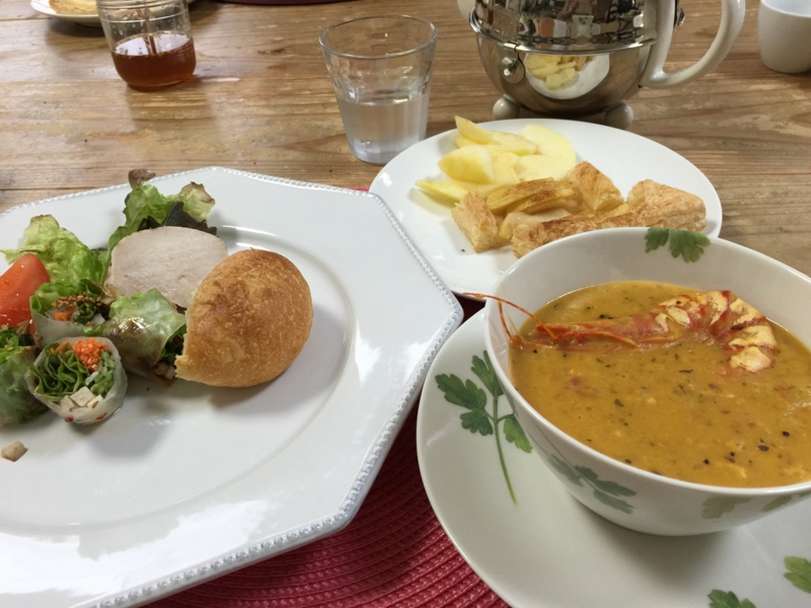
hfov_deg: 61.7
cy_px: 304
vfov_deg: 48.2
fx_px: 679
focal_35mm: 29
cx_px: 406
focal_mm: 4.15
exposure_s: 1/30
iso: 50
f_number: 2.2
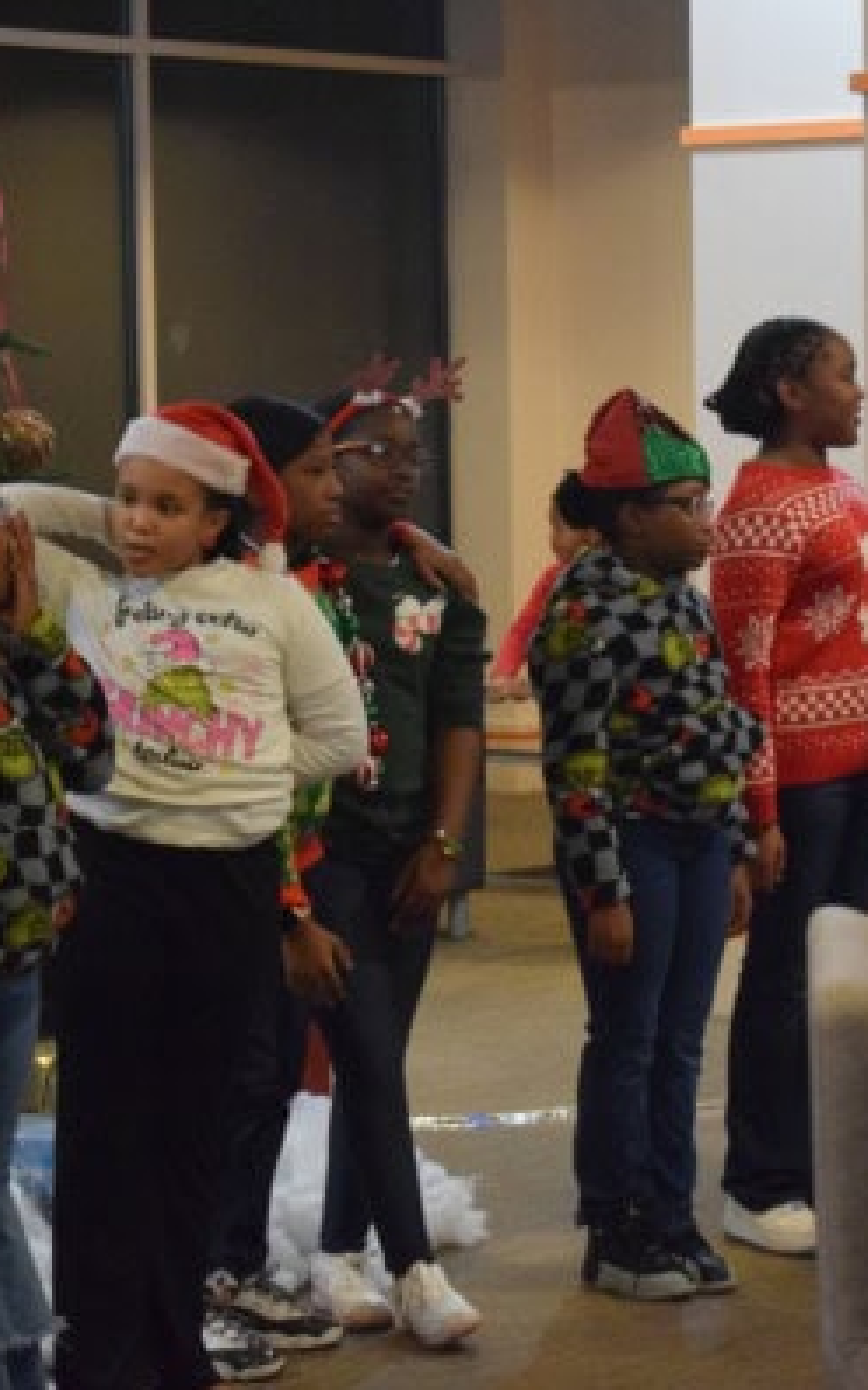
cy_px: 693
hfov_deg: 11.8
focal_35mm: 111
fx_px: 4203
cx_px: 598
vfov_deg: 18.8
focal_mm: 48
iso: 6400
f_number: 5.3
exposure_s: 1/50
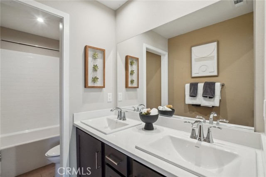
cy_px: 88
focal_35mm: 16
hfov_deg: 96.8
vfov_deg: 73.7
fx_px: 118
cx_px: 133
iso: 3200
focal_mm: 16
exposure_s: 1/45
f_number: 16
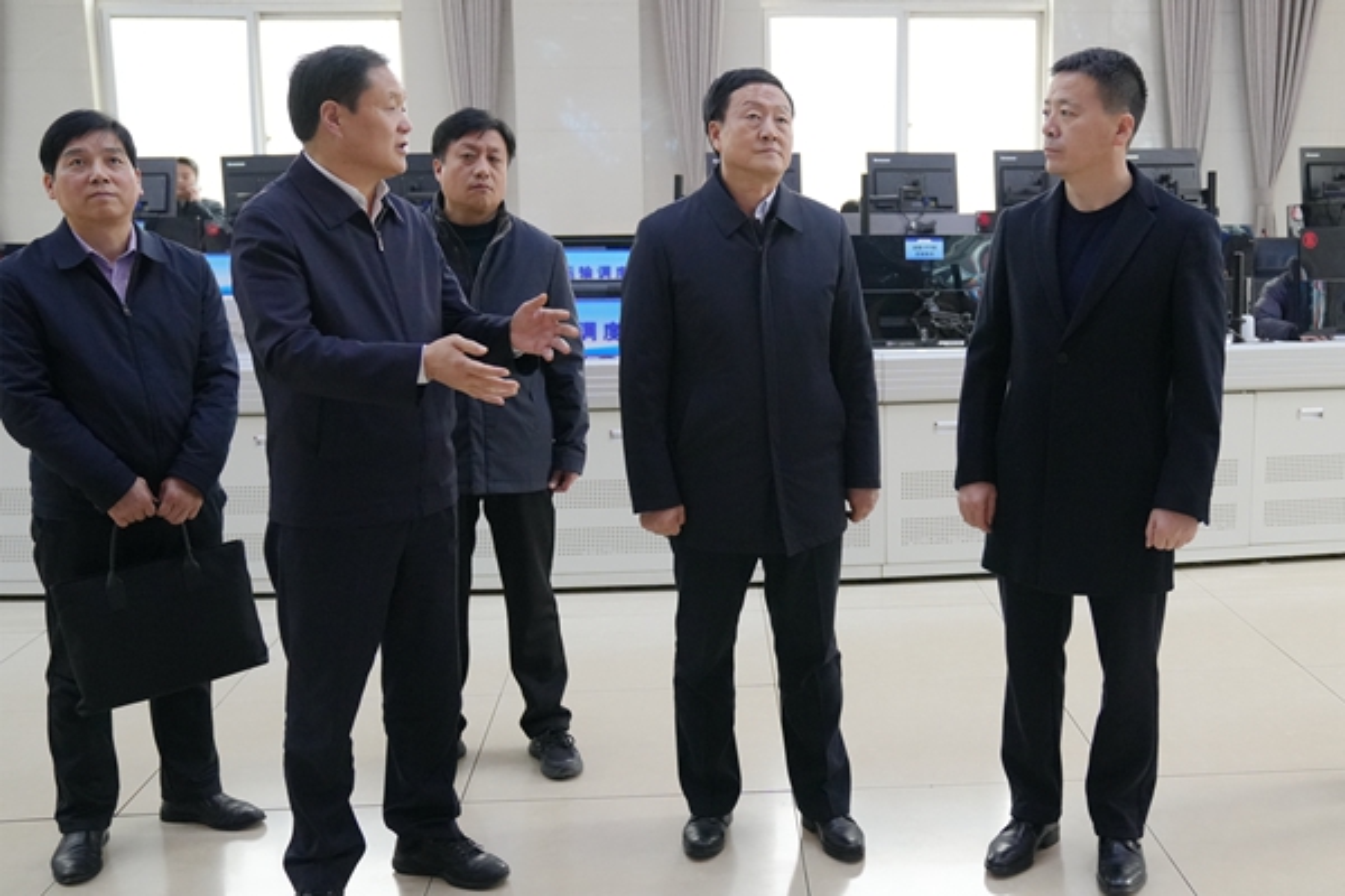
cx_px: 672
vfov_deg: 41.1
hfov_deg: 58.7
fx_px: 1195
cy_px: 448
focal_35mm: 32
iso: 4000
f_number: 4
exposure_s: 1/160
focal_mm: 32
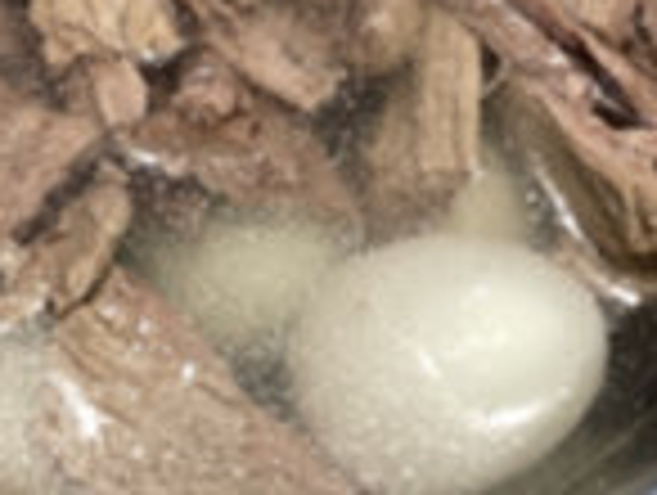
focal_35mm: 80
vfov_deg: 17.7
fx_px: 1521
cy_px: -76
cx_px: 27
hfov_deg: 23.5
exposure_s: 1/120
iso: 125
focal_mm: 4.2
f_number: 1.6
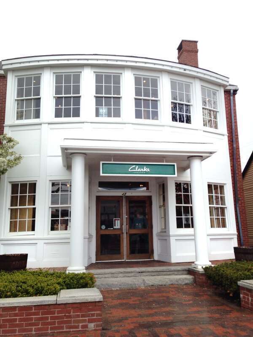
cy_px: 168
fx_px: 322
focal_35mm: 33
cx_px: 126
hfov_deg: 42.9
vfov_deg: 55.4
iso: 50
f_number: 2.4
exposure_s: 1/452
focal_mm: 4.12
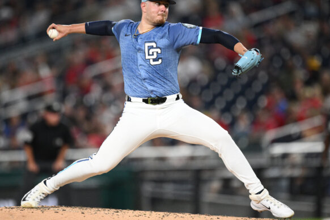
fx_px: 4913
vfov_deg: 2.6
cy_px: 102
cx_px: 149
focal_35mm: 536
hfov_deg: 3.8
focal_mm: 400
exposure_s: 1/3200
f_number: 2.8
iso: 4000
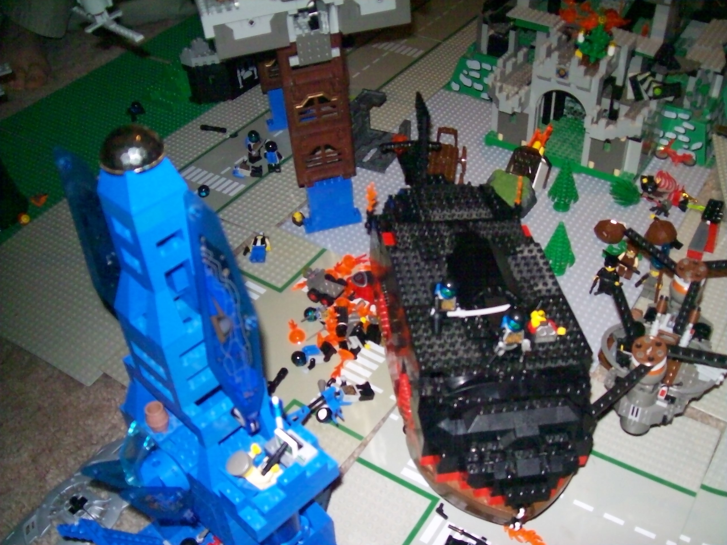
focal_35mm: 36
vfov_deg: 39.6
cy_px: 272
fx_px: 756
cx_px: 364
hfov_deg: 51.4
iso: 200
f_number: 2.7
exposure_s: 1/128
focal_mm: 6
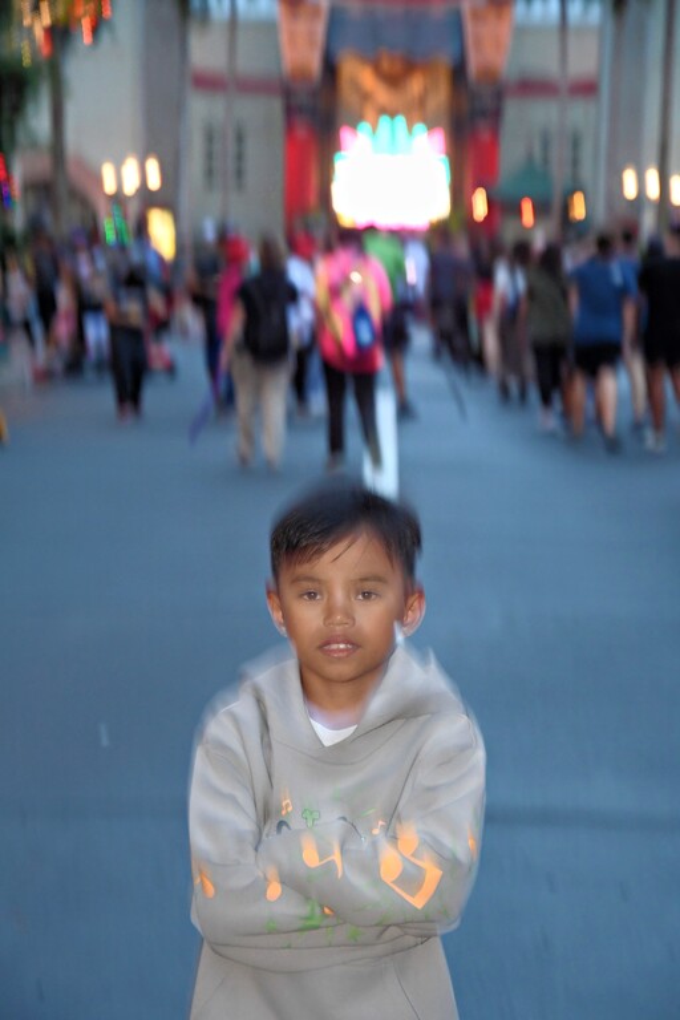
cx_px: 340
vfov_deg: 18.3
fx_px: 3173
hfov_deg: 12.2
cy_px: 510
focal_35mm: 112
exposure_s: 1/30
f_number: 5.6
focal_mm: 75
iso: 2200
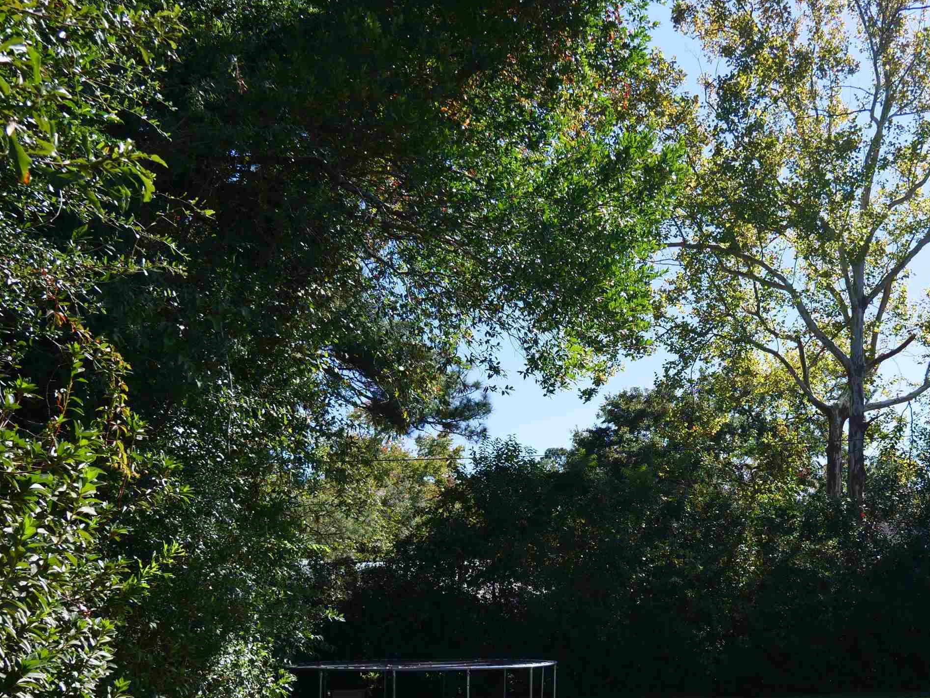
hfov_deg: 46.5
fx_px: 1048
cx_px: 669
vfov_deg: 36.3
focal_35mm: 39
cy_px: 487
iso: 200
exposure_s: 1/1300
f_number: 3.5
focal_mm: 12
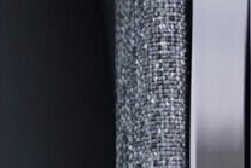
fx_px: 1235
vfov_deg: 7.8
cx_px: 355
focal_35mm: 177
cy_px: 53
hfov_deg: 11.2
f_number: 2.8
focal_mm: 24
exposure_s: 1/40
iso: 200
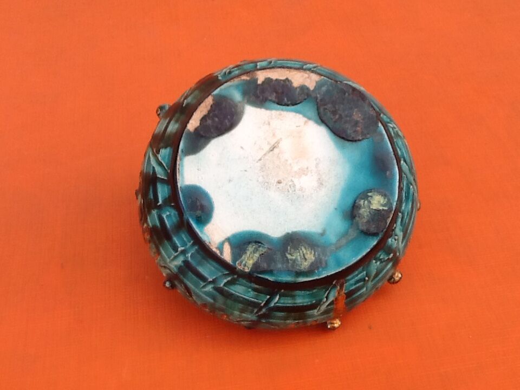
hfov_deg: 42.9
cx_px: 260
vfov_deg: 32.9
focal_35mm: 44
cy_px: 195
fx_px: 661
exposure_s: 1/318
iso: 40
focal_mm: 2.03
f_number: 2.4
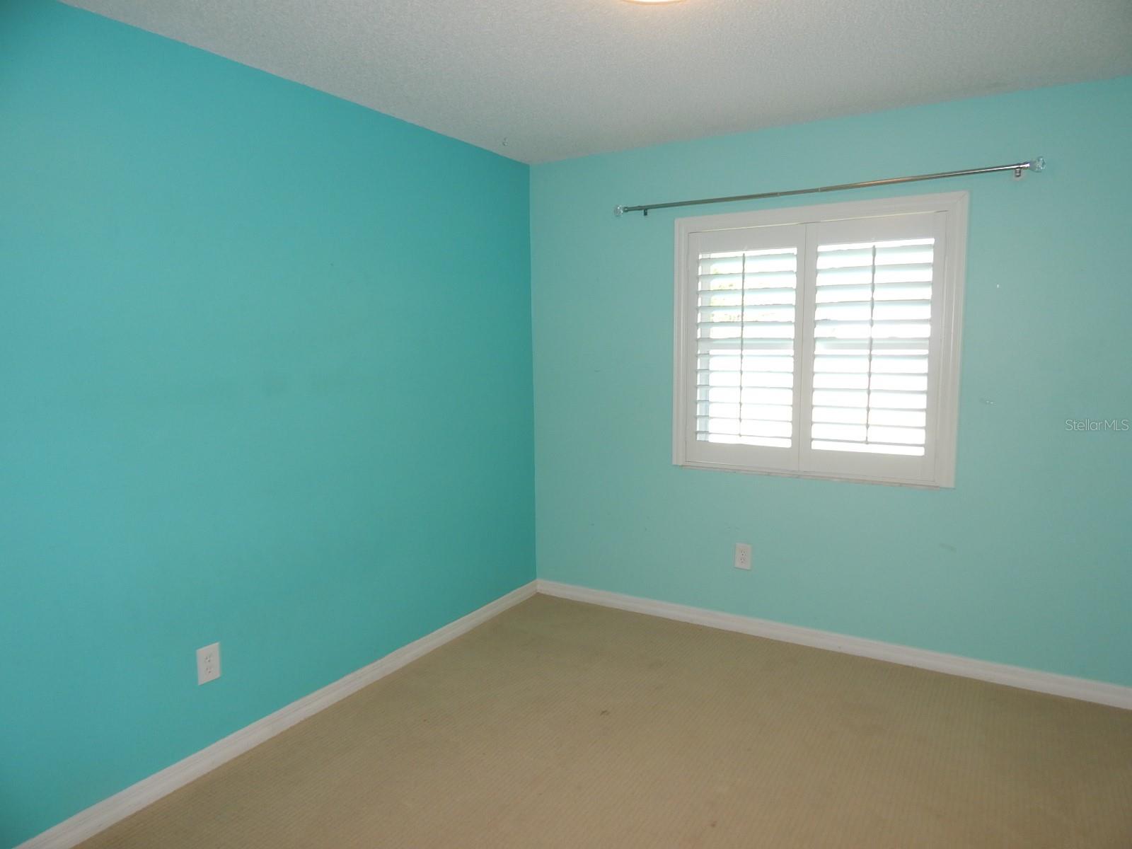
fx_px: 719
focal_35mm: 22
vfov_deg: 61.1
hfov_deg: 76.4
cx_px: 566
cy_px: 424
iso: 125
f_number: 3
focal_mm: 4
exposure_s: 1/40
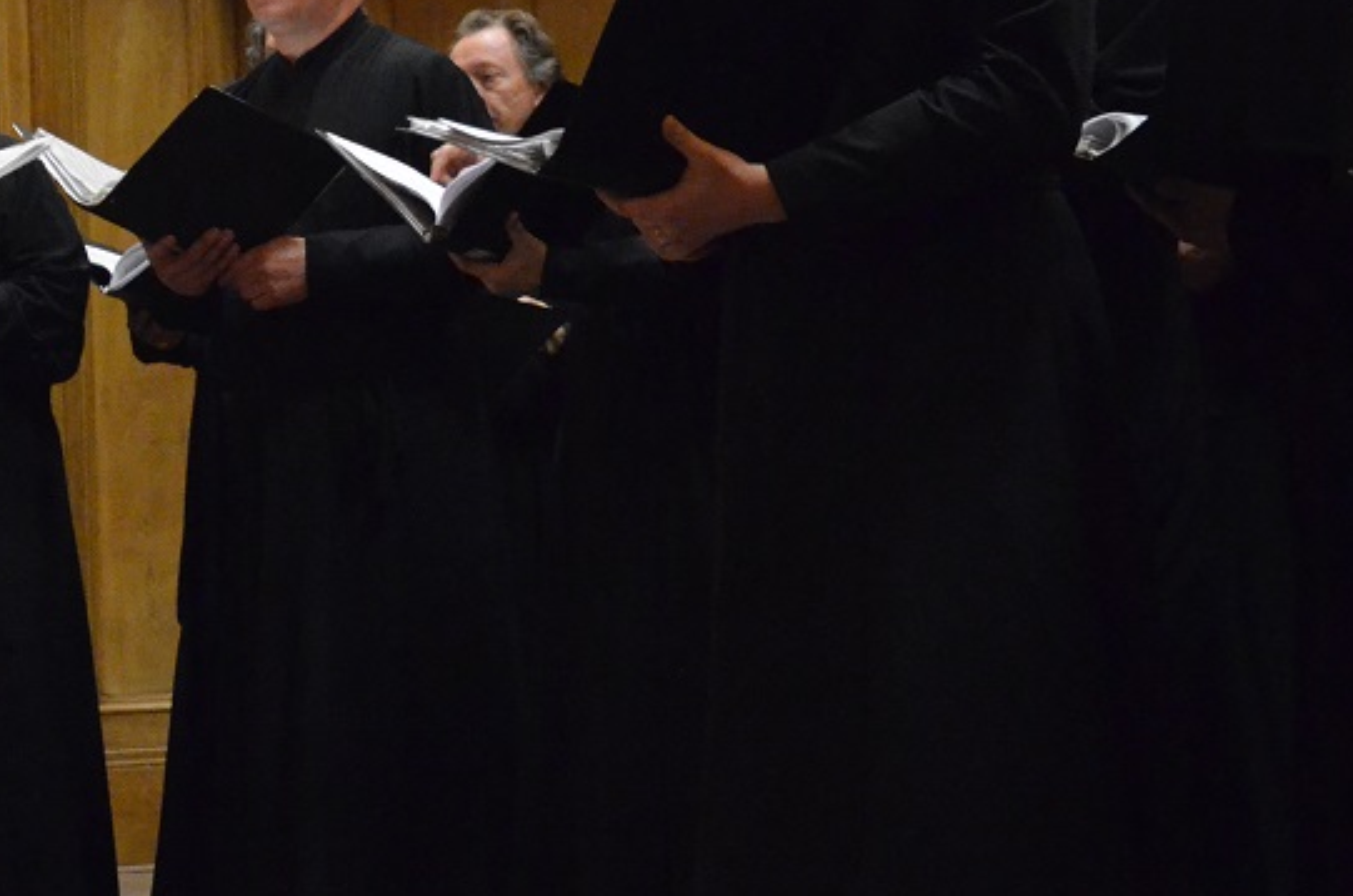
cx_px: 228
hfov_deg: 15.3
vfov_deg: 10.2
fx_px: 4987
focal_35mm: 133
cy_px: 295
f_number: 4.5
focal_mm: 40
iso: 5000
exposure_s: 1/80
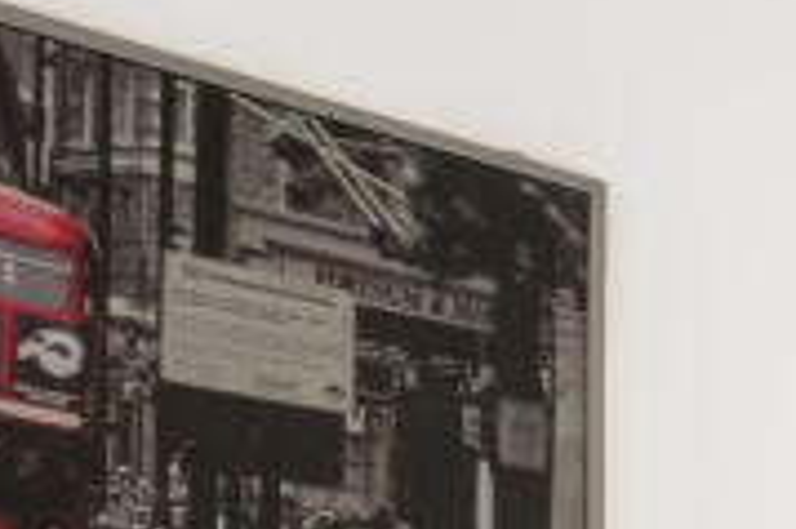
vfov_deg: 15.5
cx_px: 1725
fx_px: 1767
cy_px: 838
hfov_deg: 16.6
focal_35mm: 80
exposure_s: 1/4
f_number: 16
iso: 200
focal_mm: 14
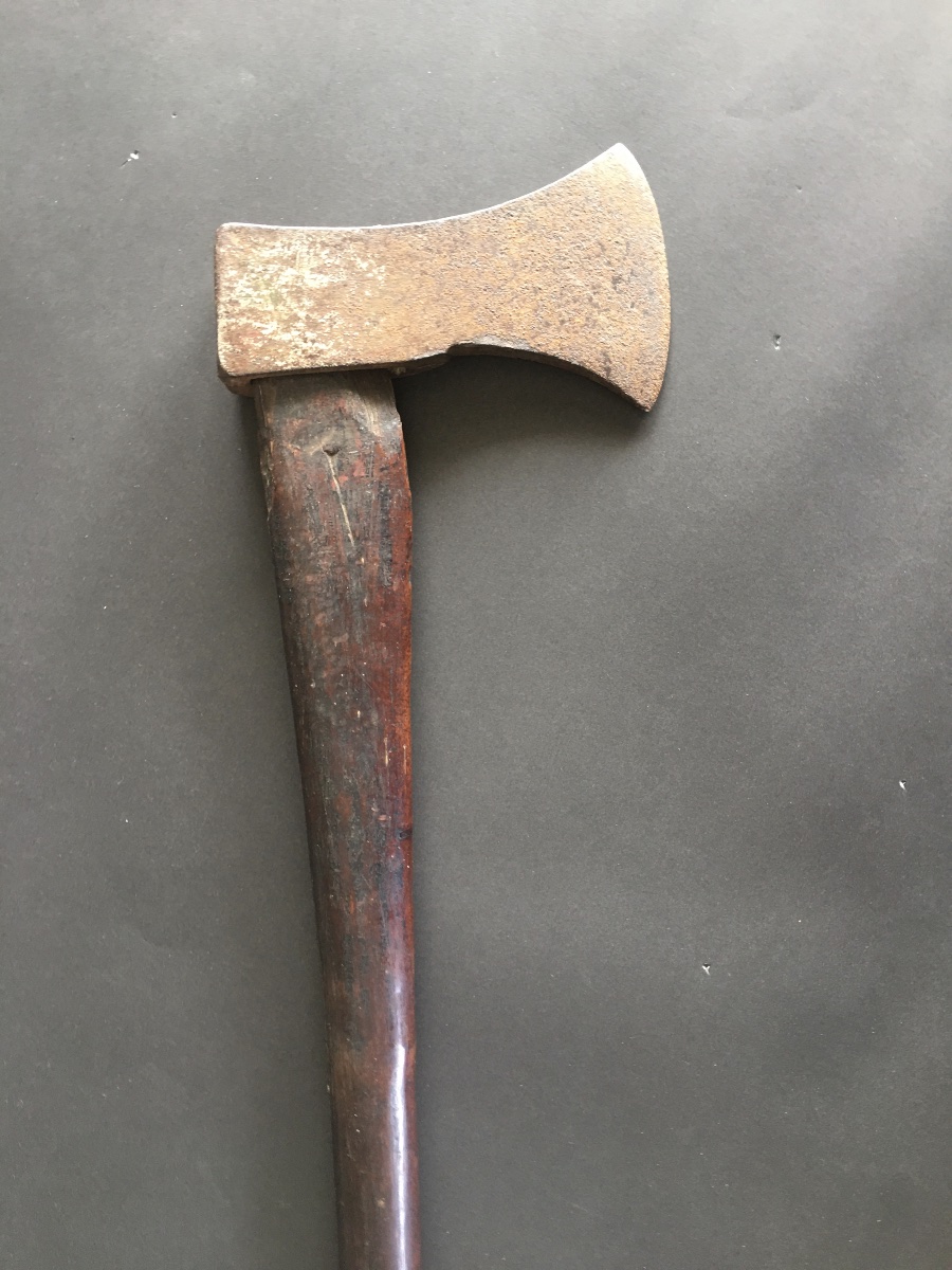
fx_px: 1063
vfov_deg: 61.7
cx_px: 476
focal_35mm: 29
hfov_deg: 48.2
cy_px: 635
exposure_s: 1/17
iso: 50
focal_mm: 4.15
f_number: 2.2
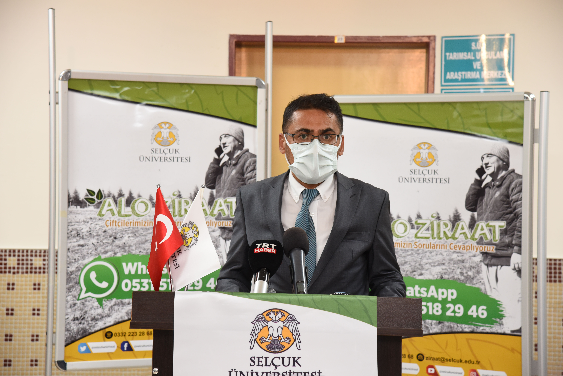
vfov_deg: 14.9
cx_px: 282
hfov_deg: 22.1
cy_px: 188
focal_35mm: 92
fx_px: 1439
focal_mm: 92
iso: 2000
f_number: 6.3
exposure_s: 1/50
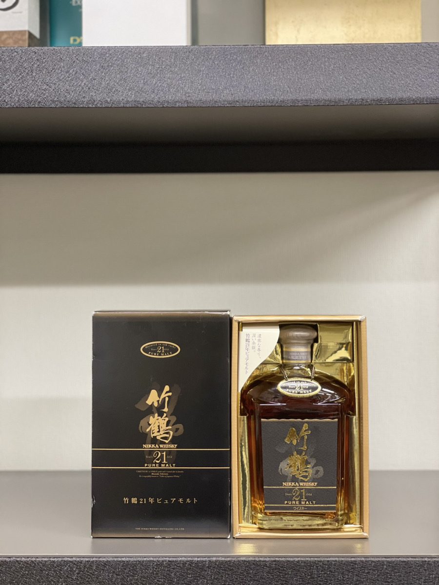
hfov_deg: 28.0
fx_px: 879
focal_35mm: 52
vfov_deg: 36.8
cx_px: 220
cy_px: 292
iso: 160
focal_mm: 6
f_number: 2
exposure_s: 1/33
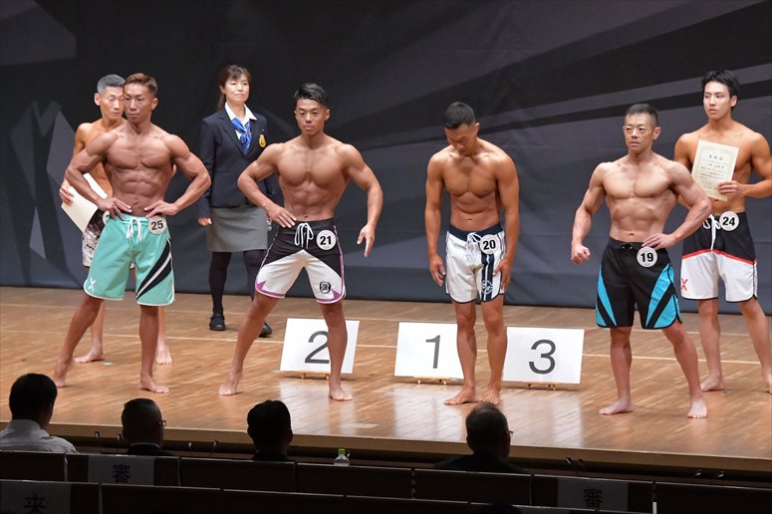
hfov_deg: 10.2
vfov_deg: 6.8
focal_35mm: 202
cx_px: 386
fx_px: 4330
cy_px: 257
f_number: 5.6
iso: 8000
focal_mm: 135
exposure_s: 1/400
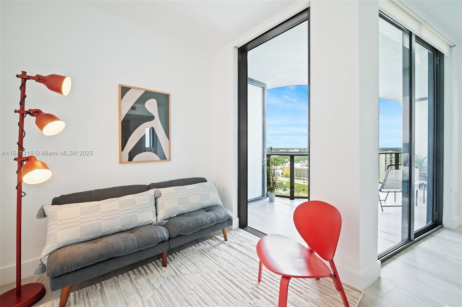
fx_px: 192
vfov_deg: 77.2
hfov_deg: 100.5
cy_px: 154
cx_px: 231
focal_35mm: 15
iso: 200
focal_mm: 15
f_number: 8
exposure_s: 1/5
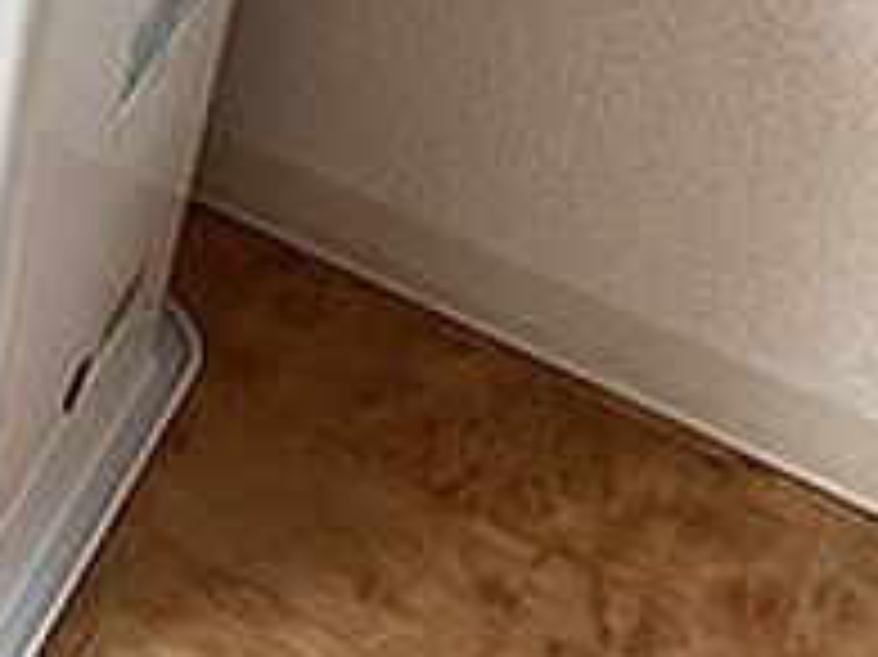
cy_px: -81
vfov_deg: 17.7
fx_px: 2028
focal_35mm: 80
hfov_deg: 21.9
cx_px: -279
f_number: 1.6
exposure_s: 1/50
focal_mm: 5.1
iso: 80
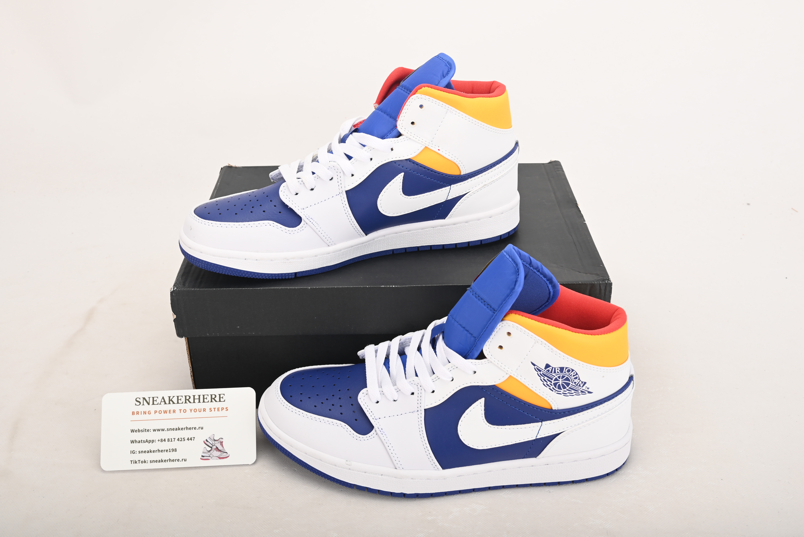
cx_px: 402
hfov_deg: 49.5
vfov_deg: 34.2
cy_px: 268
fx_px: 871
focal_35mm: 39
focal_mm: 39
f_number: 11
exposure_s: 1/200
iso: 100
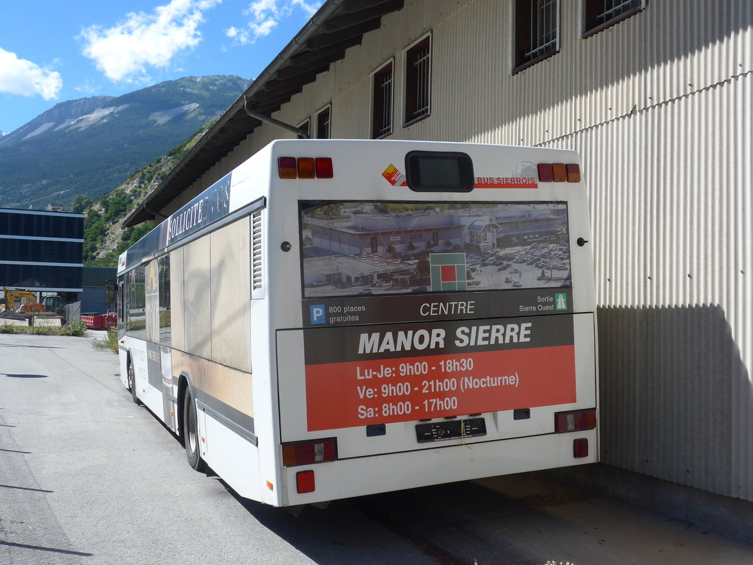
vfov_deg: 36.8
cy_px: 282
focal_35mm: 39
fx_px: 848
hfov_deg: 47.9
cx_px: 376
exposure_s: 1/1600
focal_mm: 8
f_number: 2.8
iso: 80
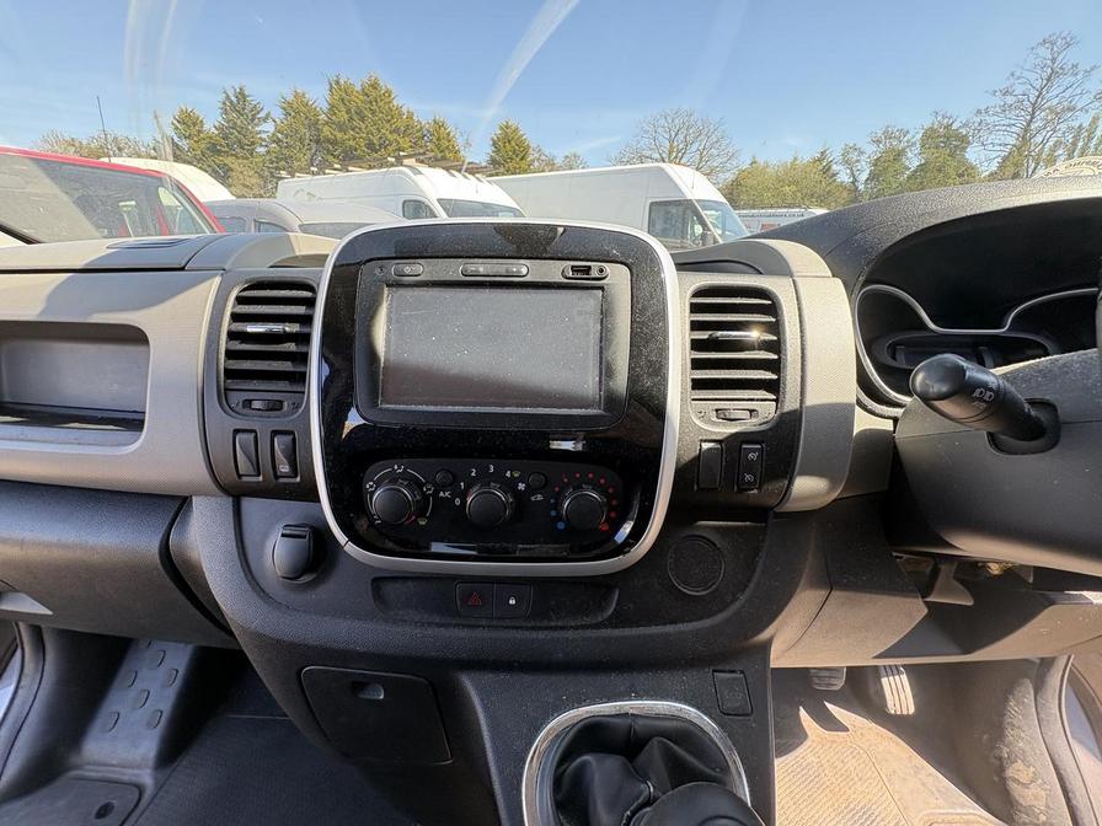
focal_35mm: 14
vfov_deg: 85.7
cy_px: 413
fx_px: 446
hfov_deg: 102.1
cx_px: 551
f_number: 2.2
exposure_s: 1/137
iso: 80
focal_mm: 2.22
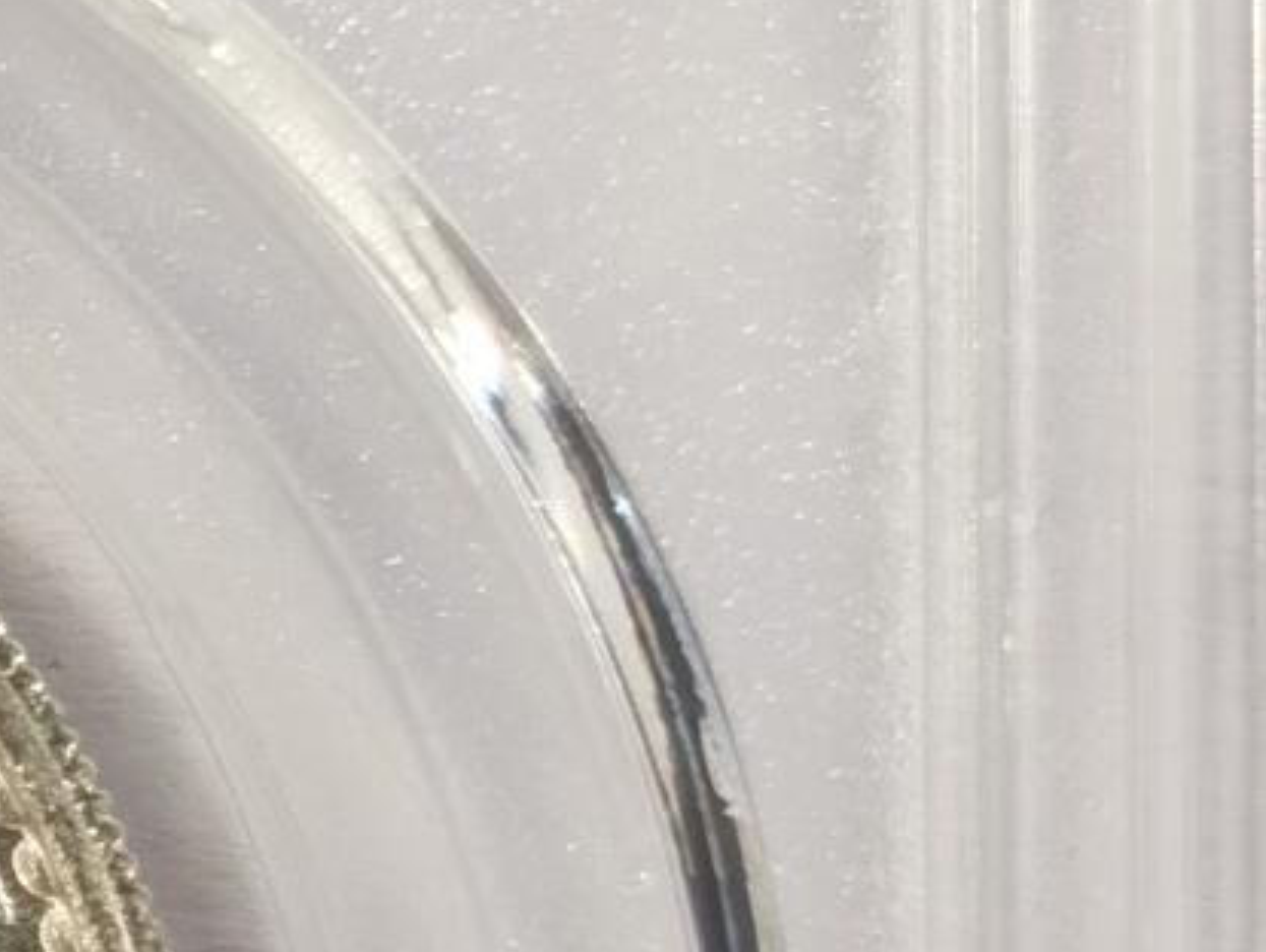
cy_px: 482
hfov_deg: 8.2
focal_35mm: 235
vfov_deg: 6.3
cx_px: -815
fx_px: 8602
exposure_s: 1/100
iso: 100
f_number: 16
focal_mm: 5.56
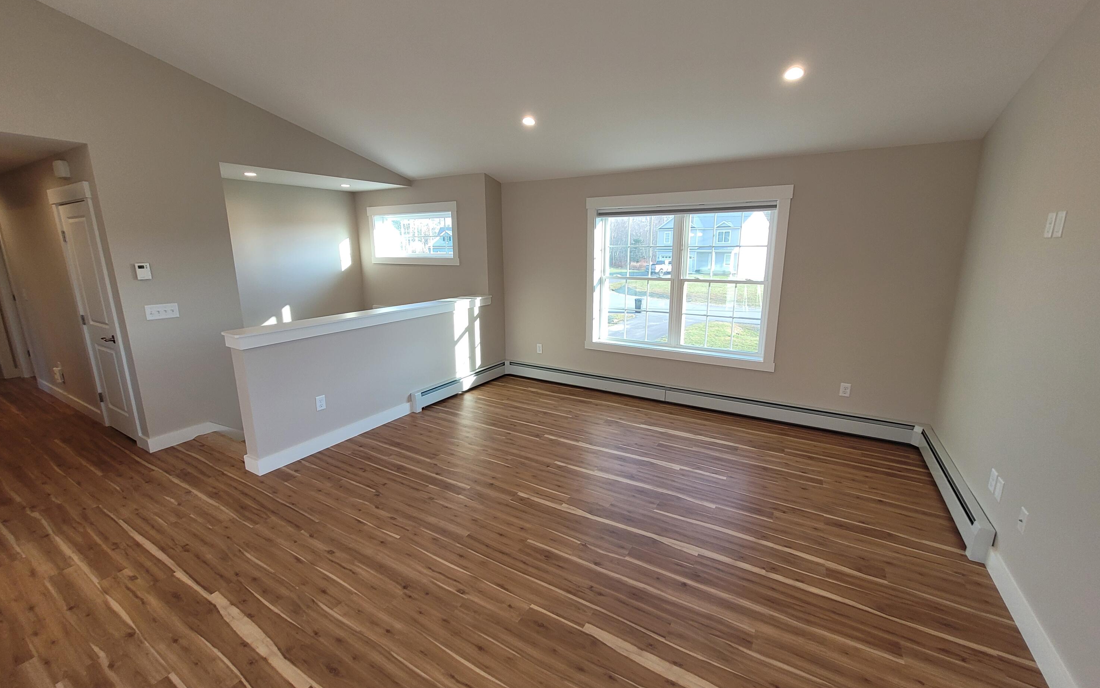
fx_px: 420
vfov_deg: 78.6
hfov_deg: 105.3
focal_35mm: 14
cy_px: 337
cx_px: 553
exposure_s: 1/120
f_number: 2.2
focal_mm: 1.74
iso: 64
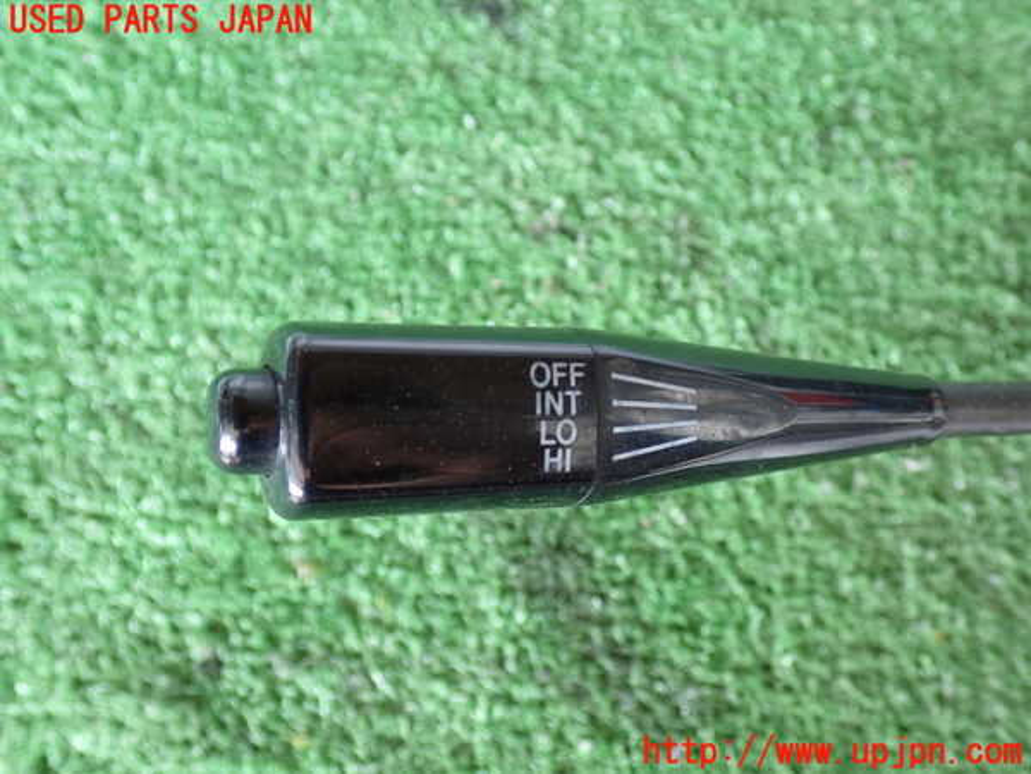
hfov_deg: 51.4
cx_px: 516
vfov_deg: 39.7
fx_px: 1072
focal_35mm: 36
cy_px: 387
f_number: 2.5
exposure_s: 1/40
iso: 200
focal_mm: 6.37
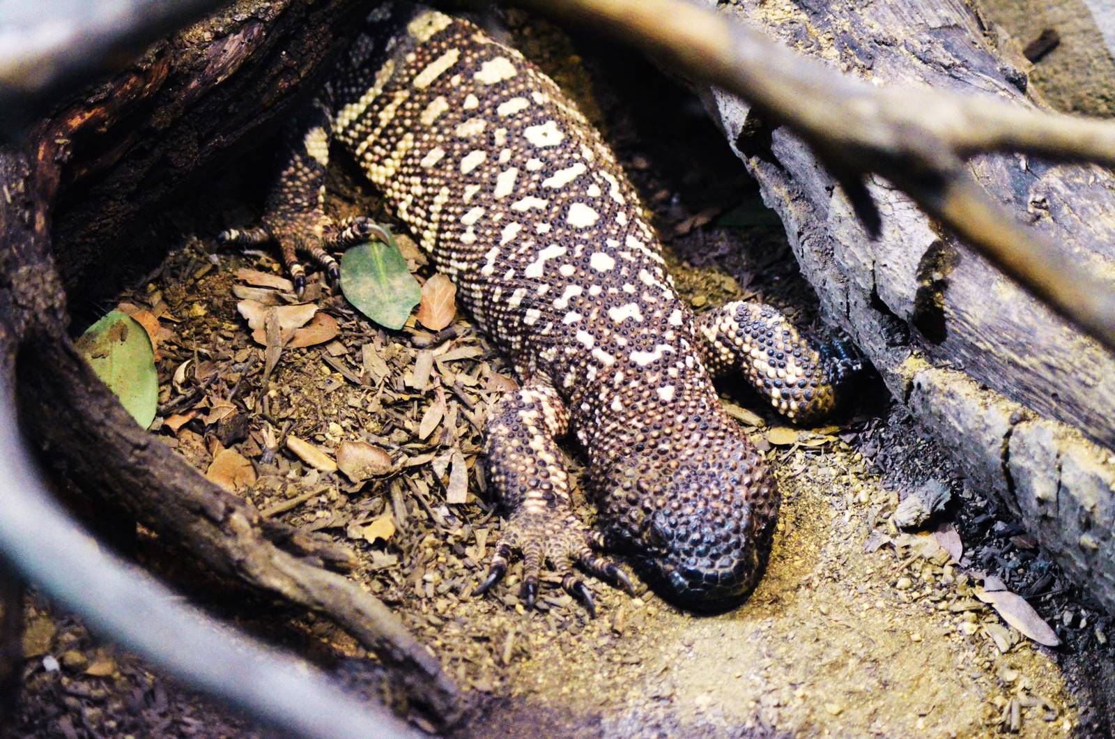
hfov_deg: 19.5
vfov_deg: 13.0
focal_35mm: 105
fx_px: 3246
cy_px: 370
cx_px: 558
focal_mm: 70
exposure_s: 1/80
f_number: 4
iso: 3200
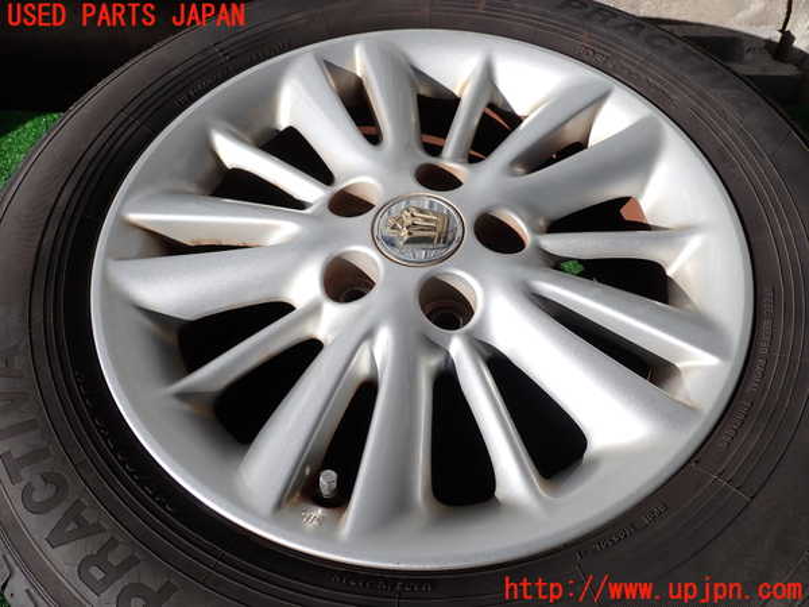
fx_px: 654
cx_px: 404
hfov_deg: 63.4
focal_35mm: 28
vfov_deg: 49.7
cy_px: 304
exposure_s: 1/200
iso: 100
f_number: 9
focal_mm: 5.05
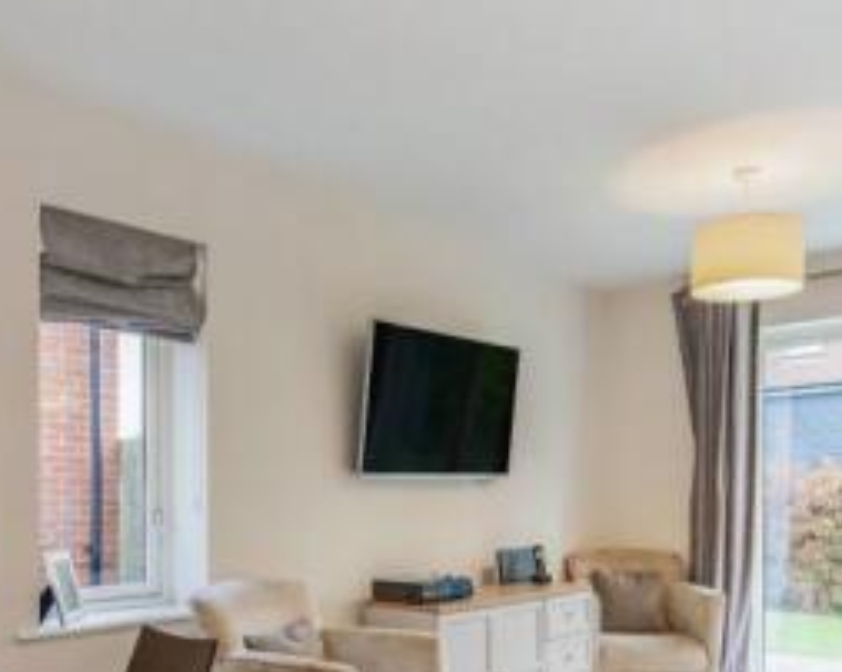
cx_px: 346
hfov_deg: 52.6
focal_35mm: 34
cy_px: 514
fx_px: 847
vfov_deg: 41.8
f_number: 9
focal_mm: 14
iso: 320
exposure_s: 1/6
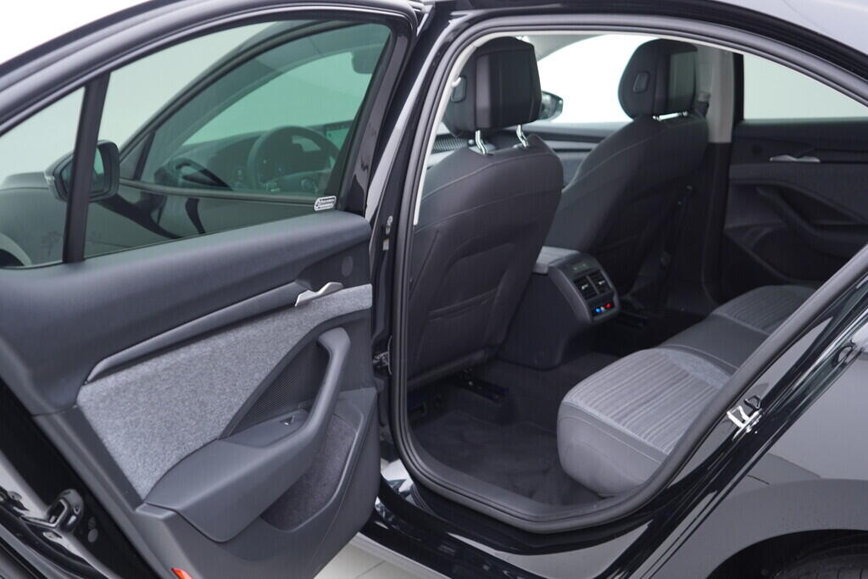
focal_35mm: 36
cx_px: 434
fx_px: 868
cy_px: 290
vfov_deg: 36.9
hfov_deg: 53.1
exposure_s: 1/40
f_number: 2.8
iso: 250
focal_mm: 24
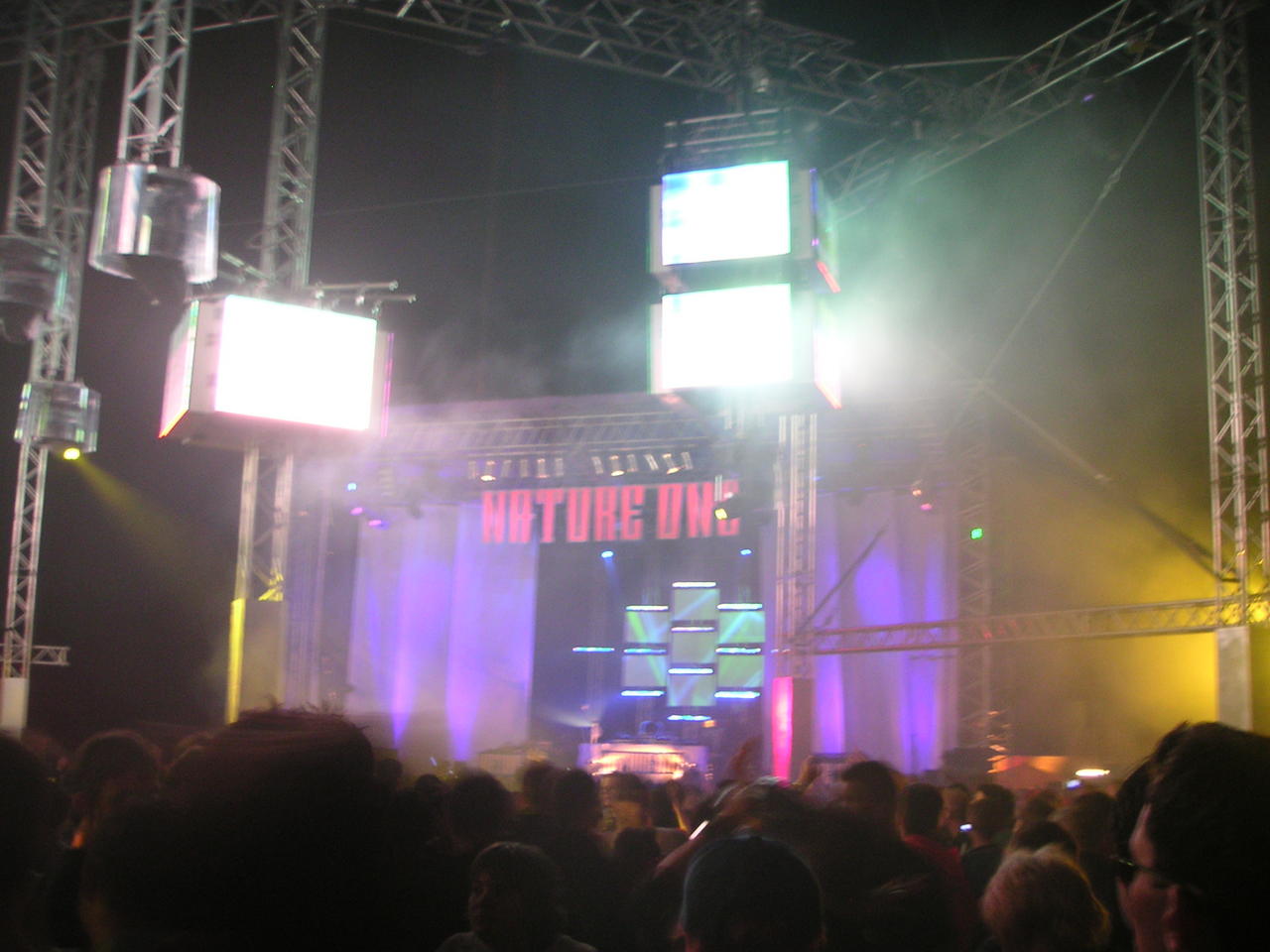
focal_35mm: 38
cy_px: 476
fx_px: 1394
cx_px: 635
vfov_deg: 37.7
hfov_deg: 49.0
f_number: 2.8
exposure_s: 1/4
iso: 100
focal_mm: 6
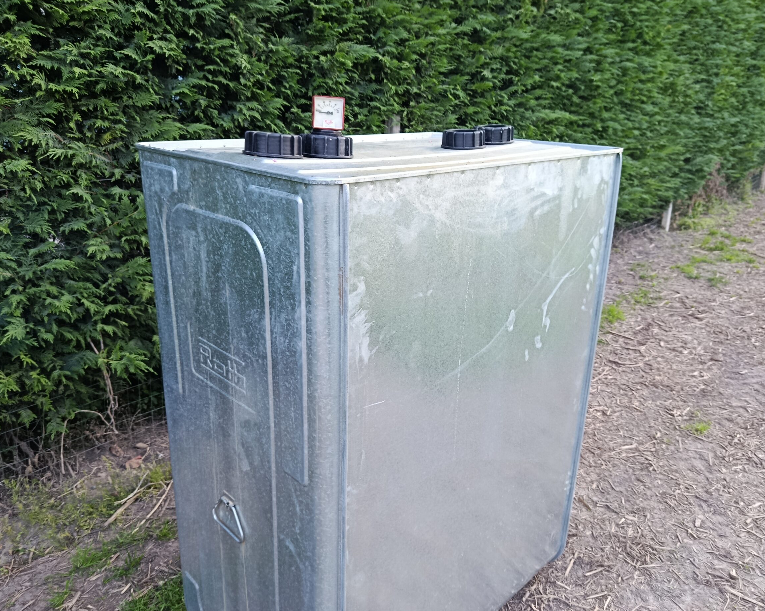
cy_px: 293
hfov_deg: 66.0
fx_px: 589
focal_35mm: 26
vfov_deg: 54.9
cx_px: 384
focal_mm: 5.24
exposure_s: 1/100
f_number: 1.7
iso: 334
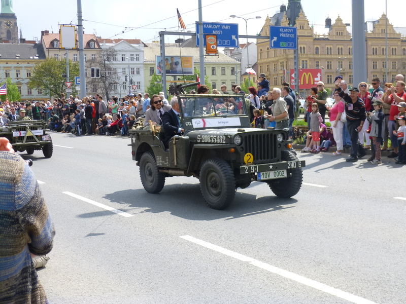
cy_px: 152
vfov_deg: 32.2
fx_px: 528
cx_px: 203
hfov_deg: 42.1
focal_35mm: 45
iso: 100
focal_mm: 8
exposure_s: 1/400
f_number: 3.9
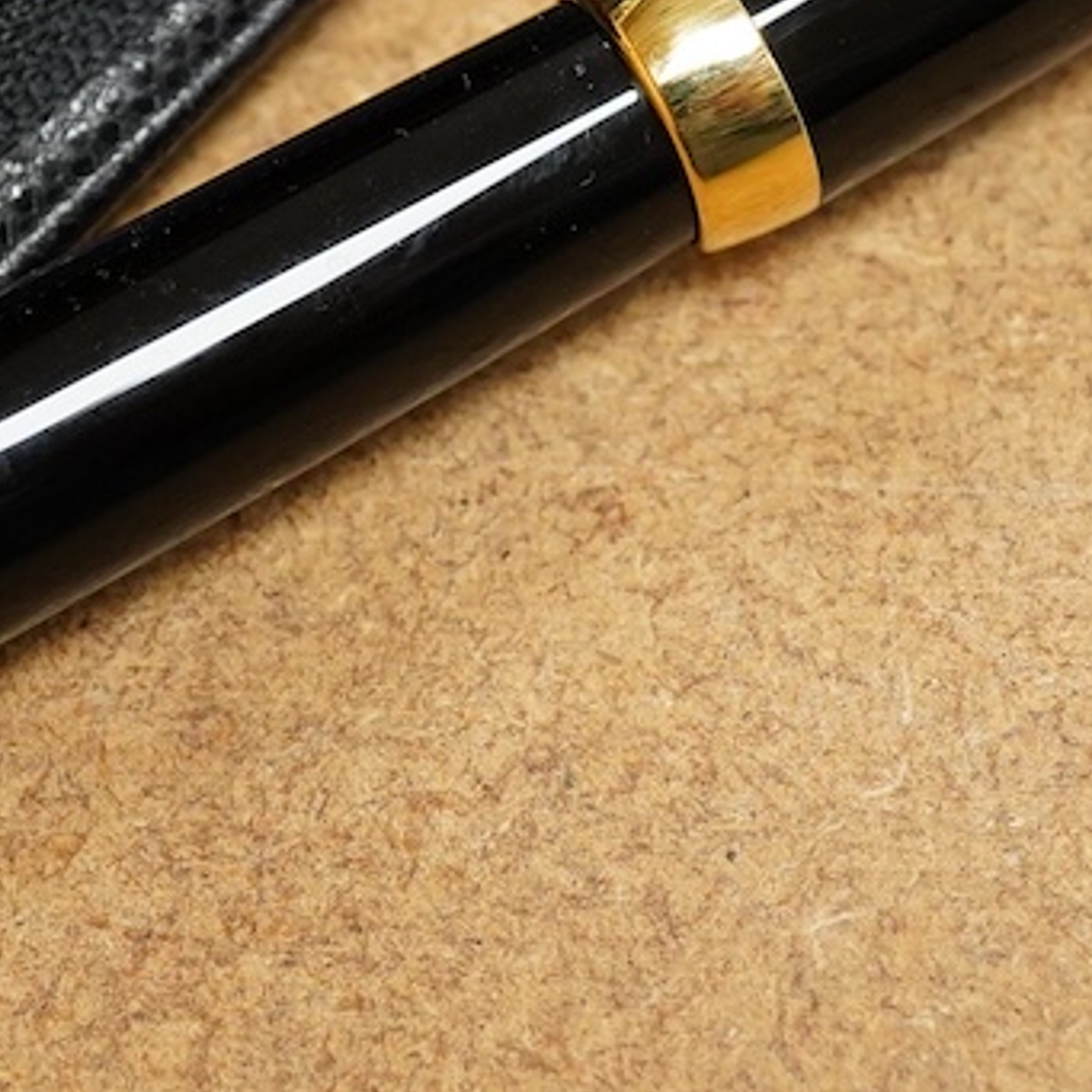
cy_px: 179
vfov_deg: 13.8
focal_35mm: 126
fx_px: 4497
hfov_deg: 13.8
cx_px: 392
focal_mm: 30
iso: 2500
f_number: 7.1
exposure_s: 1/200
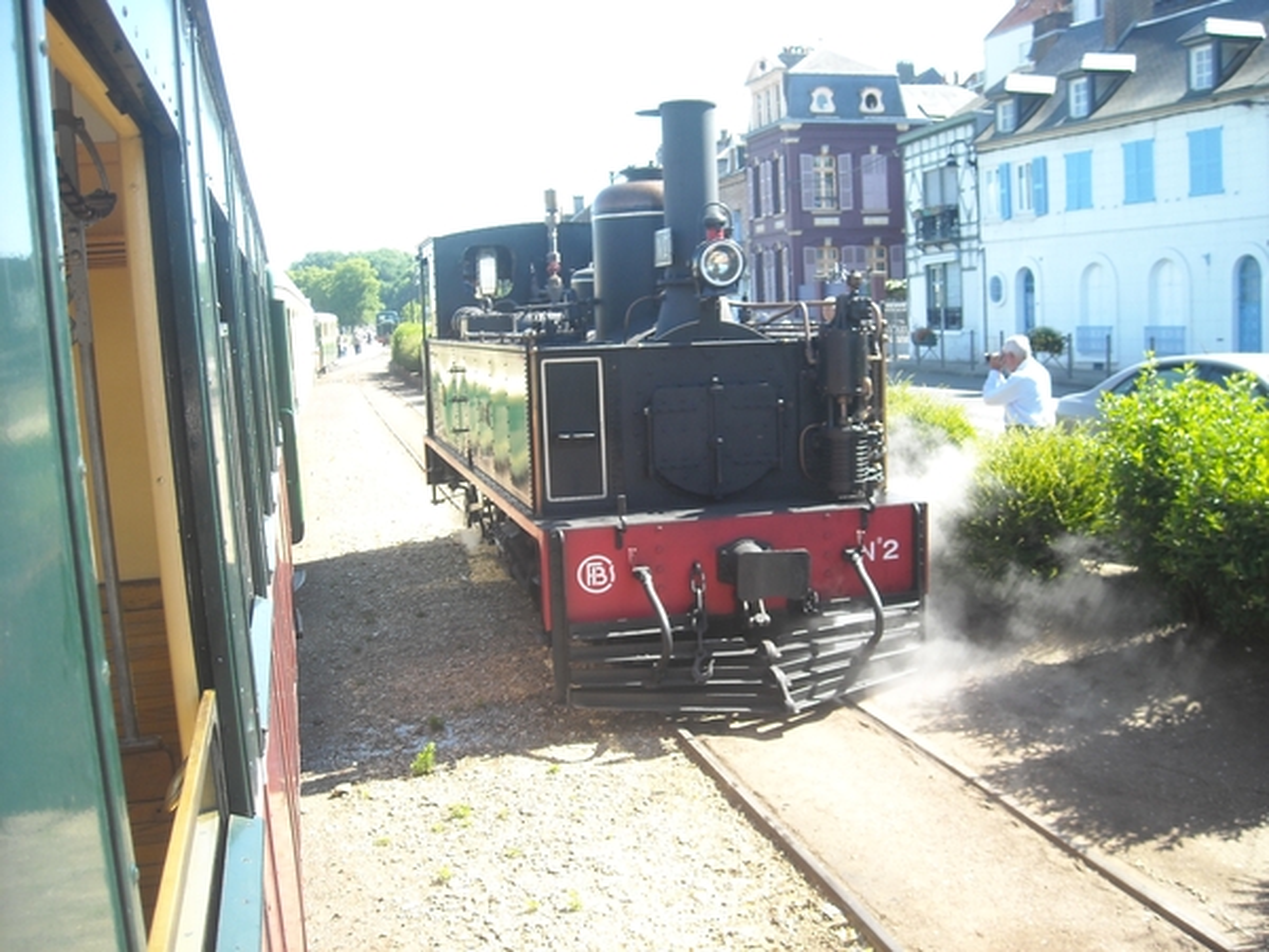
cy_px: 476
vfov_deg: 40.7
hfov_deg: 52.6
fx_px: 1283
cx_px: 634
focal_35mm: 35
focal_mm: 5.7
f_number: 2.8
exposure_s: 1/184
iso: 64
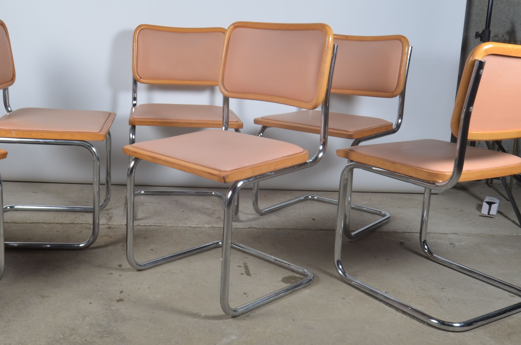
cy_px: 133
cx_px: 192
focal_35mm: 42
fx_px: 607
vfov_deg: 31.6
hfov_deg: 46.0
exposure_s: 1/125
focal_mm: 16
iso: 100
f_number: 11
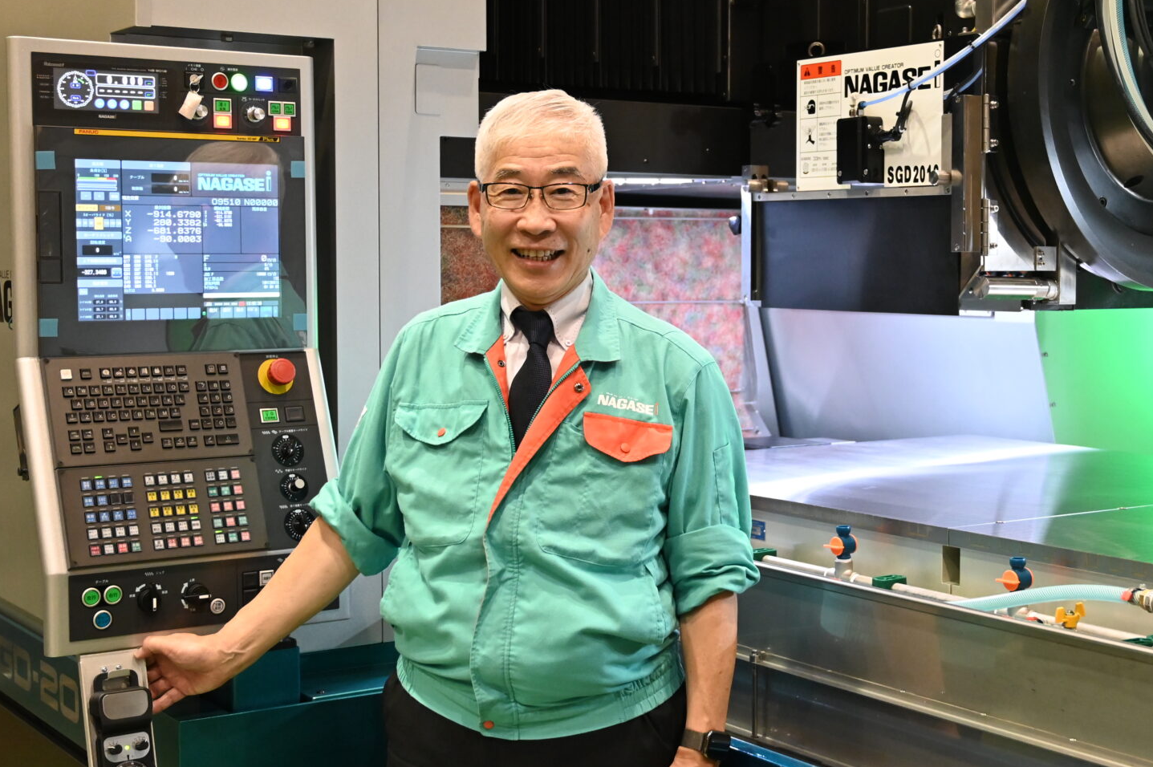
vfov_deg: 23.4
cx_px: 714
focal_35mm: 58
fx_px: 1853
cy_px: 344
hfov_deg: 34.4
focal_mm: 32.5
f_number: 4
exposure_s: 1/80
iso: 3200
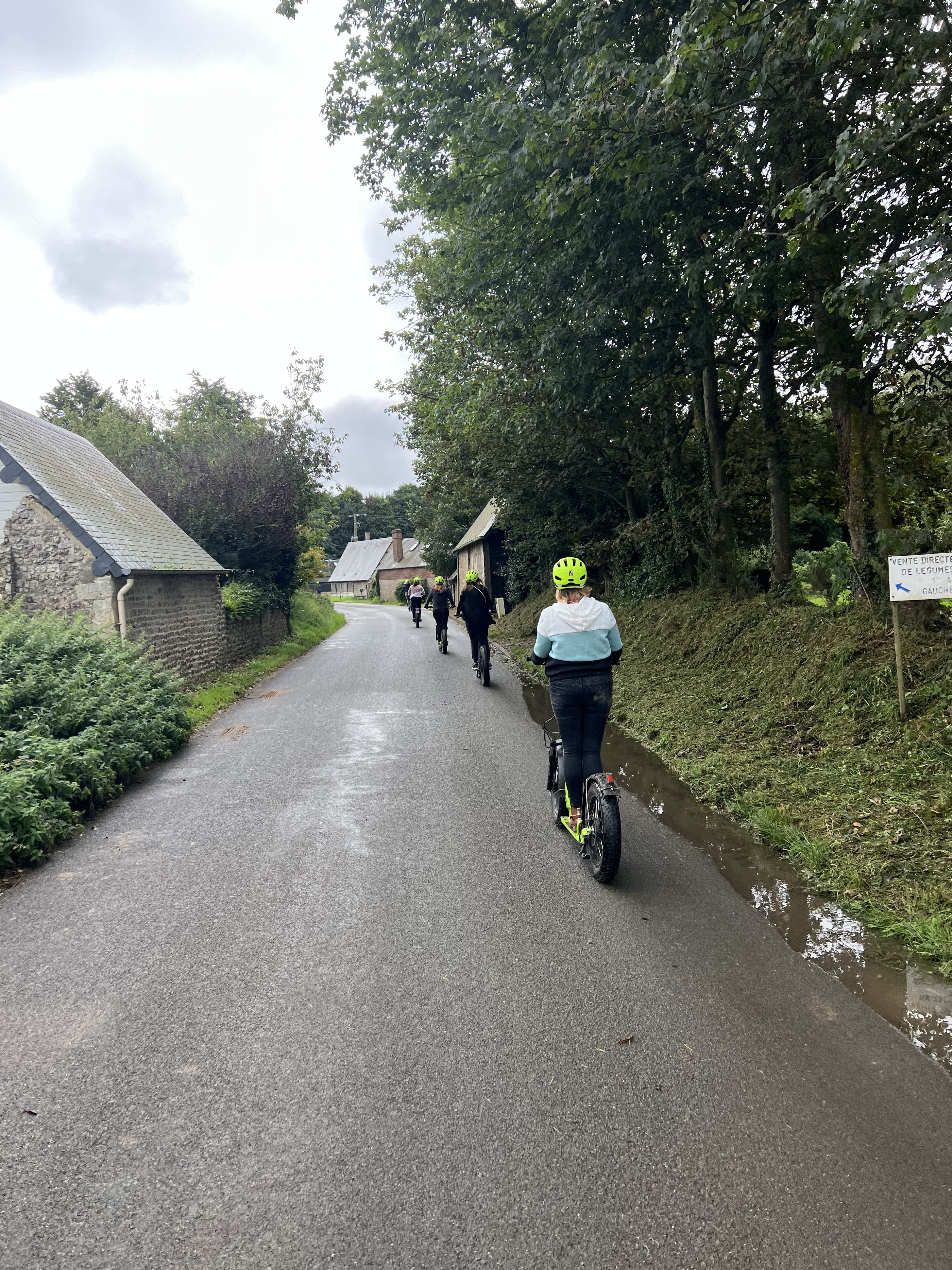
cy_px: 626
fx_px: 990
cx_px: 465
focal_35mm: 27
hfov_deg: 51.3
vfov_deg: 65.3
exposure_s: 1/1295
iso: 50
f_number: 1.5
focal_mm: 5.7
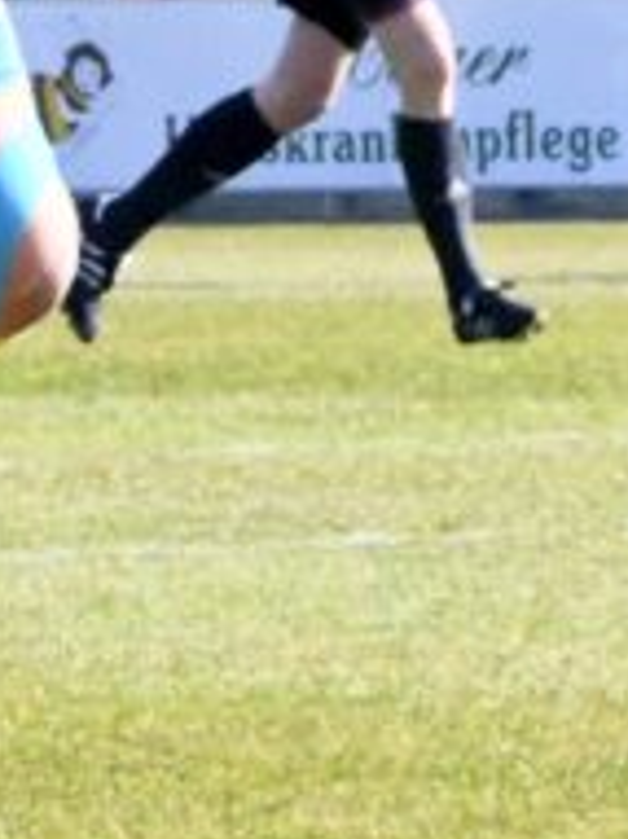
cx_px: -588
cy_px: -130
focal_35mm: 599
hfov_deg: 2.5
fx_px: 14506
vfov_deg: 3.3
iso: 8000
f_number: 16
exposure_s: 1/1600
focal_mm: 116
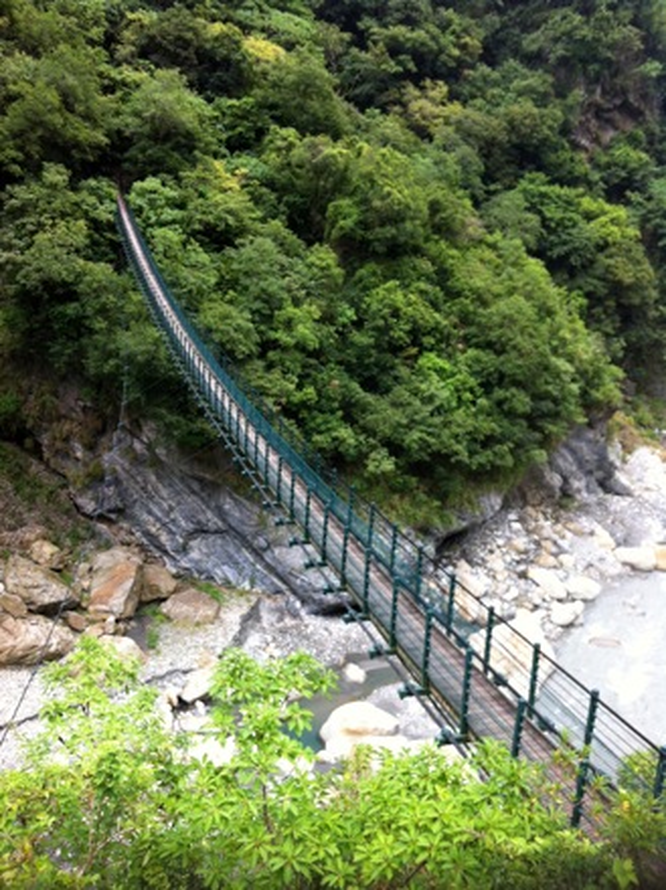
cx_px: 333
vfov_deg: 52.7
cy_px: 445
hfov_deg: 40.6
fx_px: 900
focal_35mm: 35
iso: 80
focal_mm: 3.85
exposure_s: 1/120
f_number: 2.8
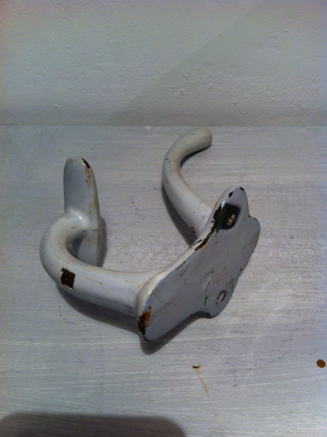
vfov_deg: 52.7
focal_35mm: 35
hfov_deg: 40.6
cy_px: 218
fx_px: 442
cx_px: 164
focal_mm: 3.85
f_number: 2.8
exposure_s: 1/17
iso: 100
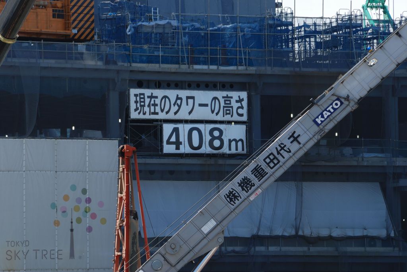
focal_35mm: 300
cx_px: 204
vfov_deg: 4.6
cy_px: 136
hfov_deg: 6.9
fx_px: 3395
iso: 100
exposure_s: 1/40
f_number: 18
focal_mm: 200
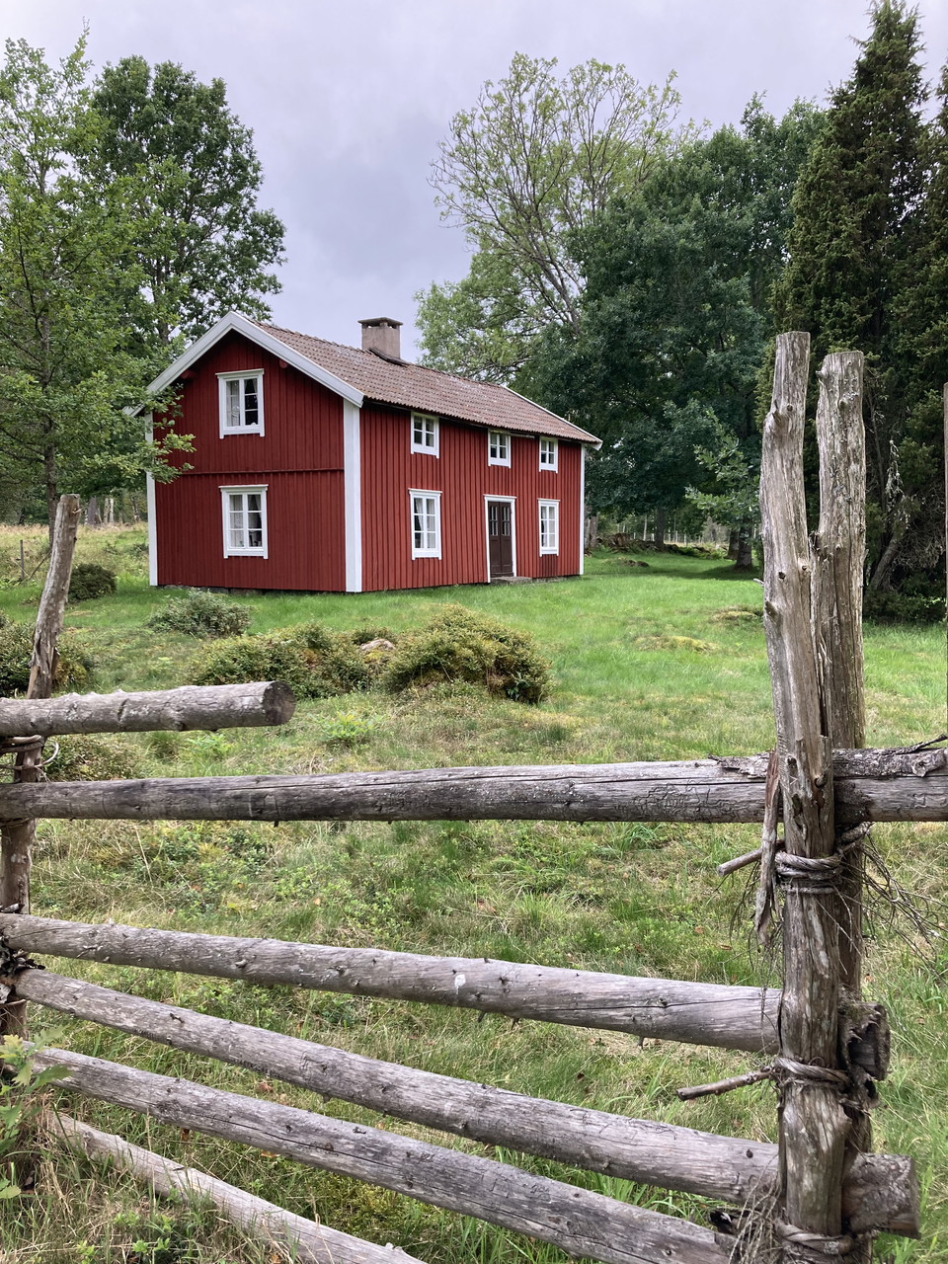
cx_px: 474
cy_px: 632
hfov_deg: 49.7
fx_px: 1022
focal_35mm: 28
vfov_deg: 63.4
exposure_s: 1/121
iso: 40
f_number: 1.8
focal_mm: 3.99
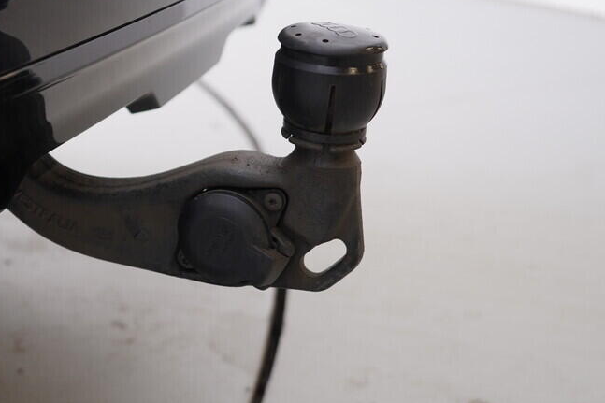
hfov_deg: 34.5
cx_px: 171
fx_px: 958
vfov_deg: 23.8
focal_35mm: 57
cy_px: 209
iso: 125
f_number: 3.2
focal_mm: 24
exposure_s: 1/50
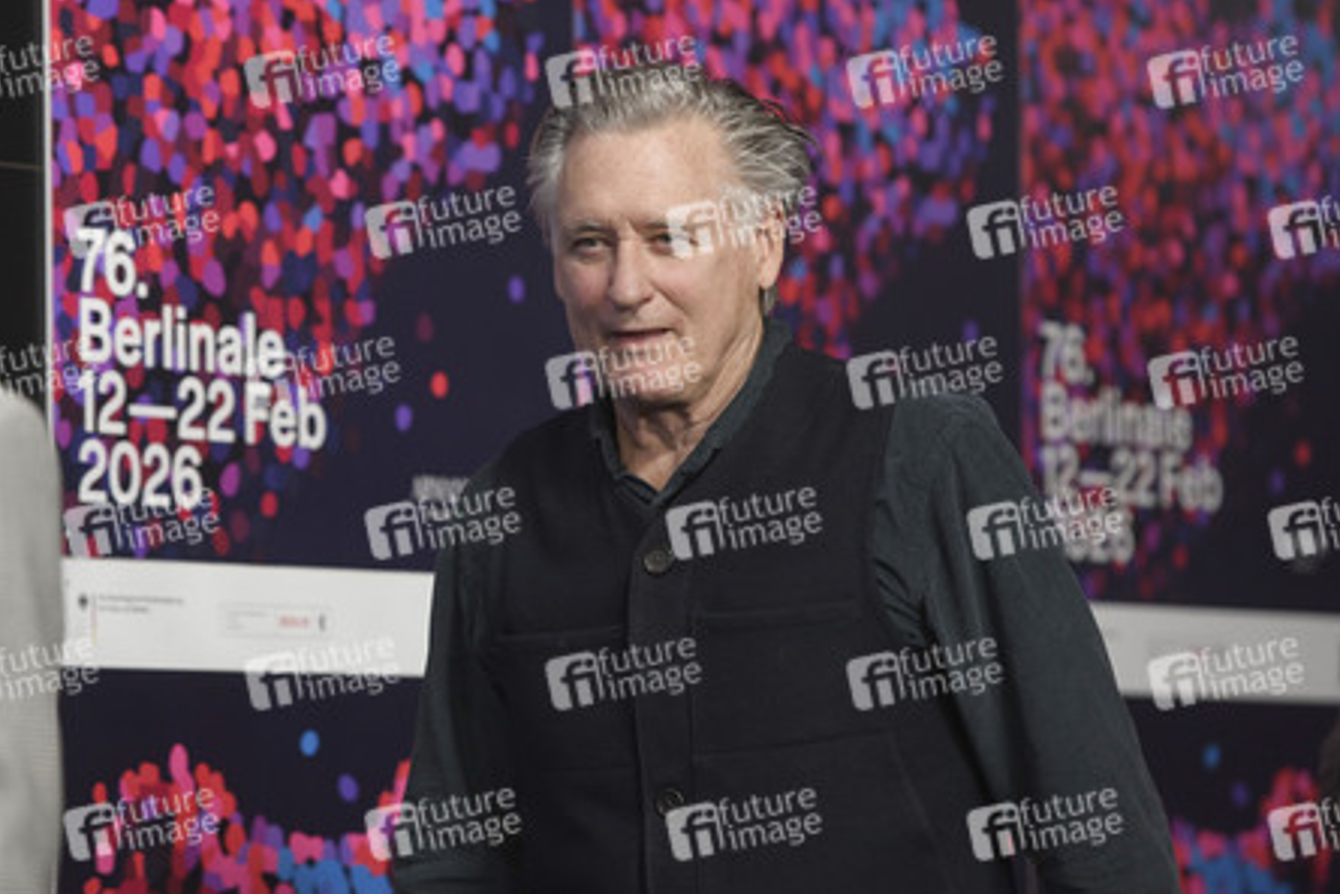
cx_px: 664
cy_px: 449
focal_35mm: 157
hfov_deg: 13.1
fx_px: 5845
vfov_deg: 8.7
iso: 1000
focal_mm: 155
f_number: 3.5
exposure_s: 1/250
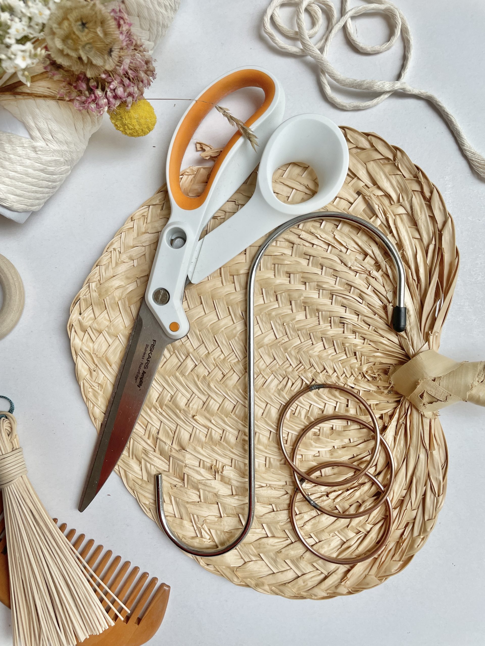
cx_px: 242
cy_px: 323
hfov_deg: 53.1
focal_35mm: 26
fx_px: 486
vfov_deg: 67.3
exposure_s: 1/100
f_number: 1.6
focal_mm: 4.2
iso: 100
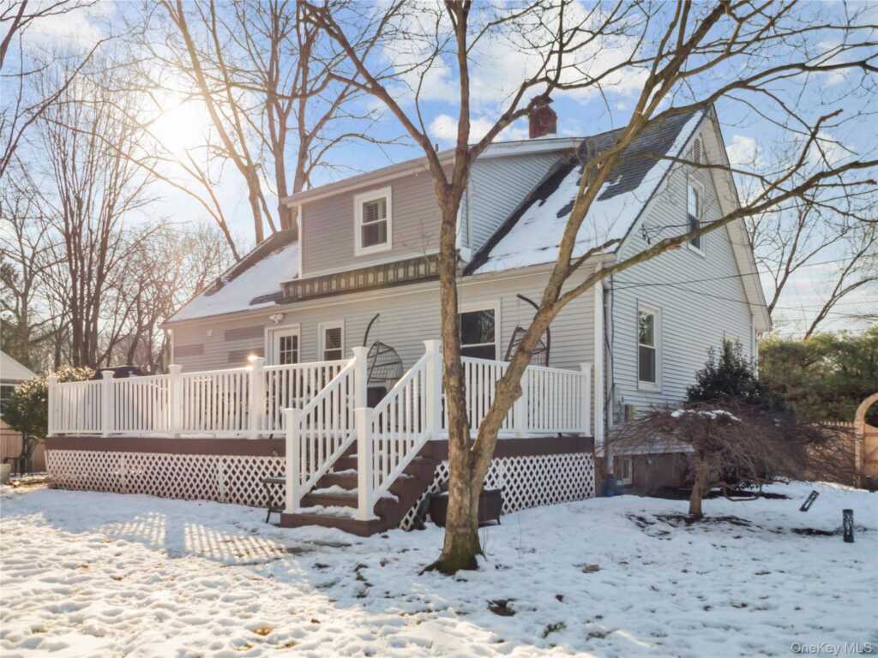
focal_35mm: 28
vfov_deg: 49.7
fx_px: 710
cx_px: 439
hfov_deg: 63.4
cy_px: 329
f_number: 3.2
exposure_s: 1/1000
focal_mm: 14
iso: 200
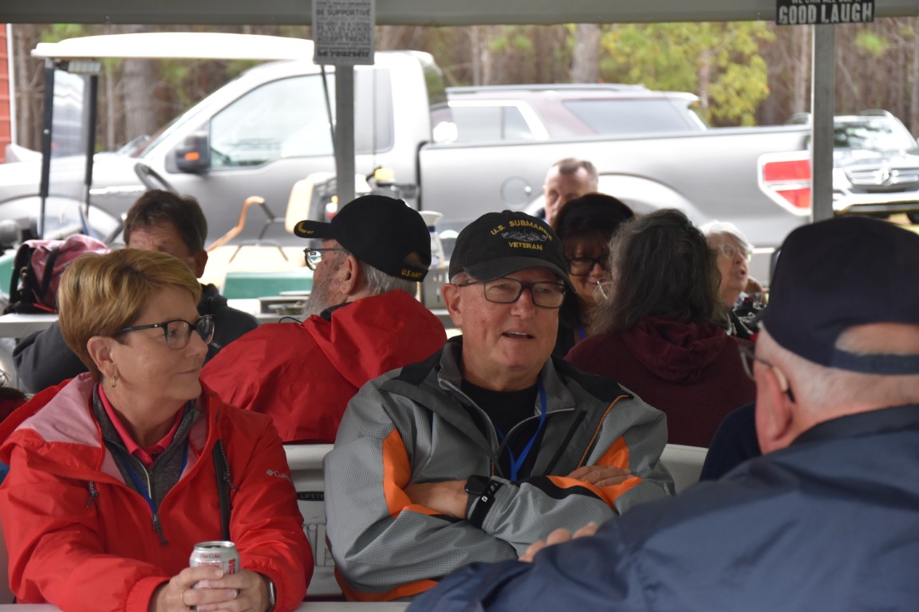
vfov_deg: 13.8
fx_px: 2527
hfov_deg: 20.6
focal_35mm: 99
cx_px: 460
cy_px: 306
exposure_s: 1/250
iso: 800
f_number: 5.3
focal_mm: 66
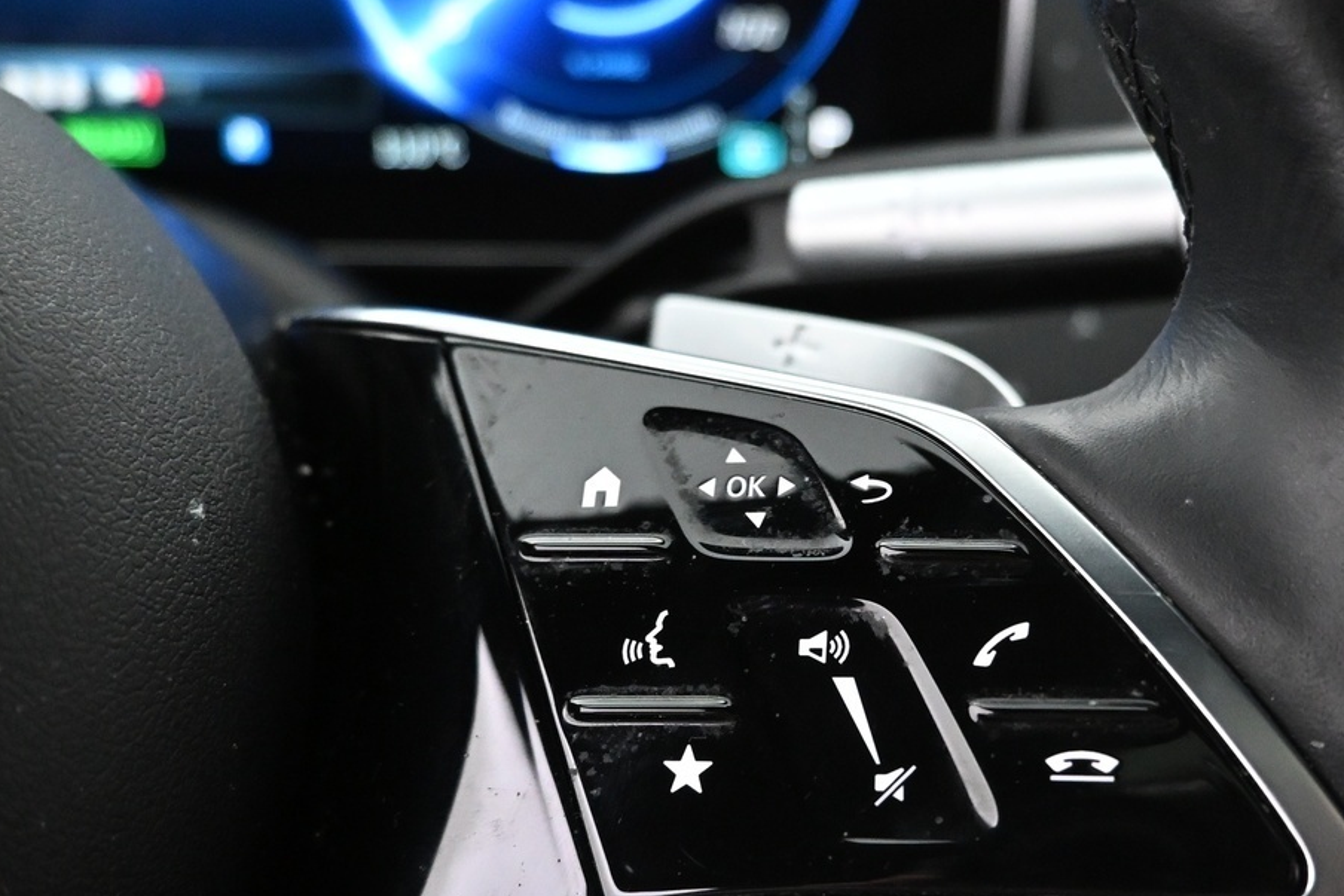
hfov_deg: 45.2
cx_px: 813
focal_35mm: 43
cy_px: 493
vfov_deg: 31.2
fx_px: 1605
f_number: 3.5
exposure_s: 1/60
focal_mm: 16
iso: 4000
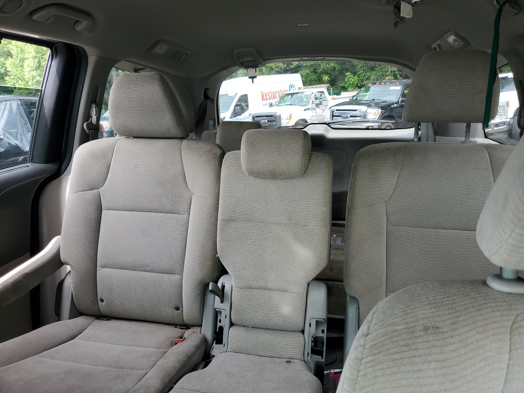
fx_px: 394
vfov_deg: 53.1
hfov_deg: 67.3
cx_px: 262
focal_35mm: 26
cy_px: 196
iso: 50
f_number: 1.5
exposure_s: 1/182
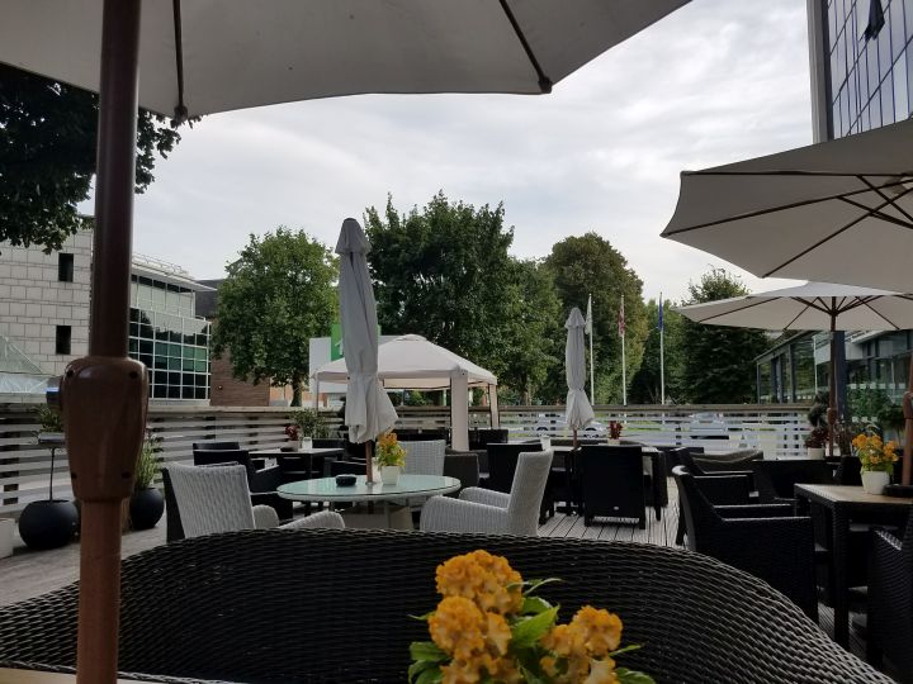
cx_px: 456
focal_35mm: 26
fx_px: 686
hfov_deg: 67.3
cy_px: 342
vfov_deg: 53.1
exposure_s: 1/1546
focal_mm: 4.2
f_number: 1.7
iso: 50
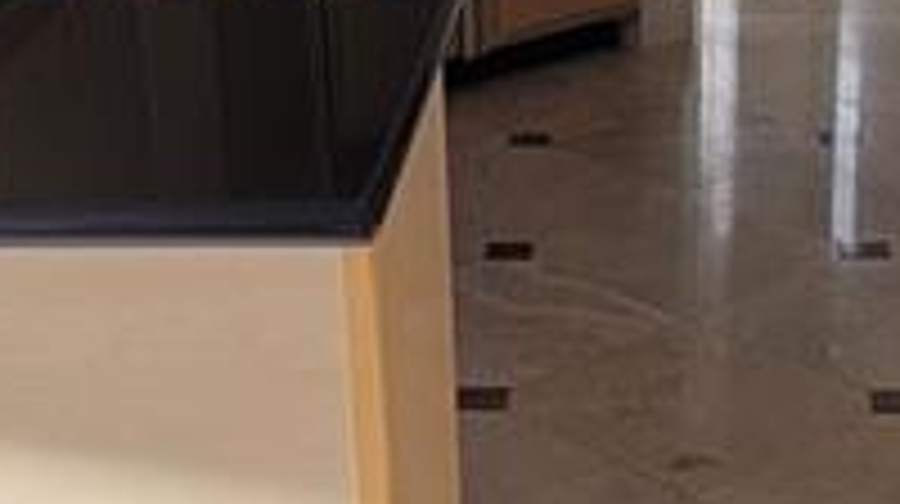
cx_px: 382
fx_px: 2026
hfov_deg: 25.0
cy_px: 405
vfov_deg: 14.1
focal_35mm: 85
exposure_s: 1/163
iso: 50
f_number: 2.2
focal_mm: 2.2
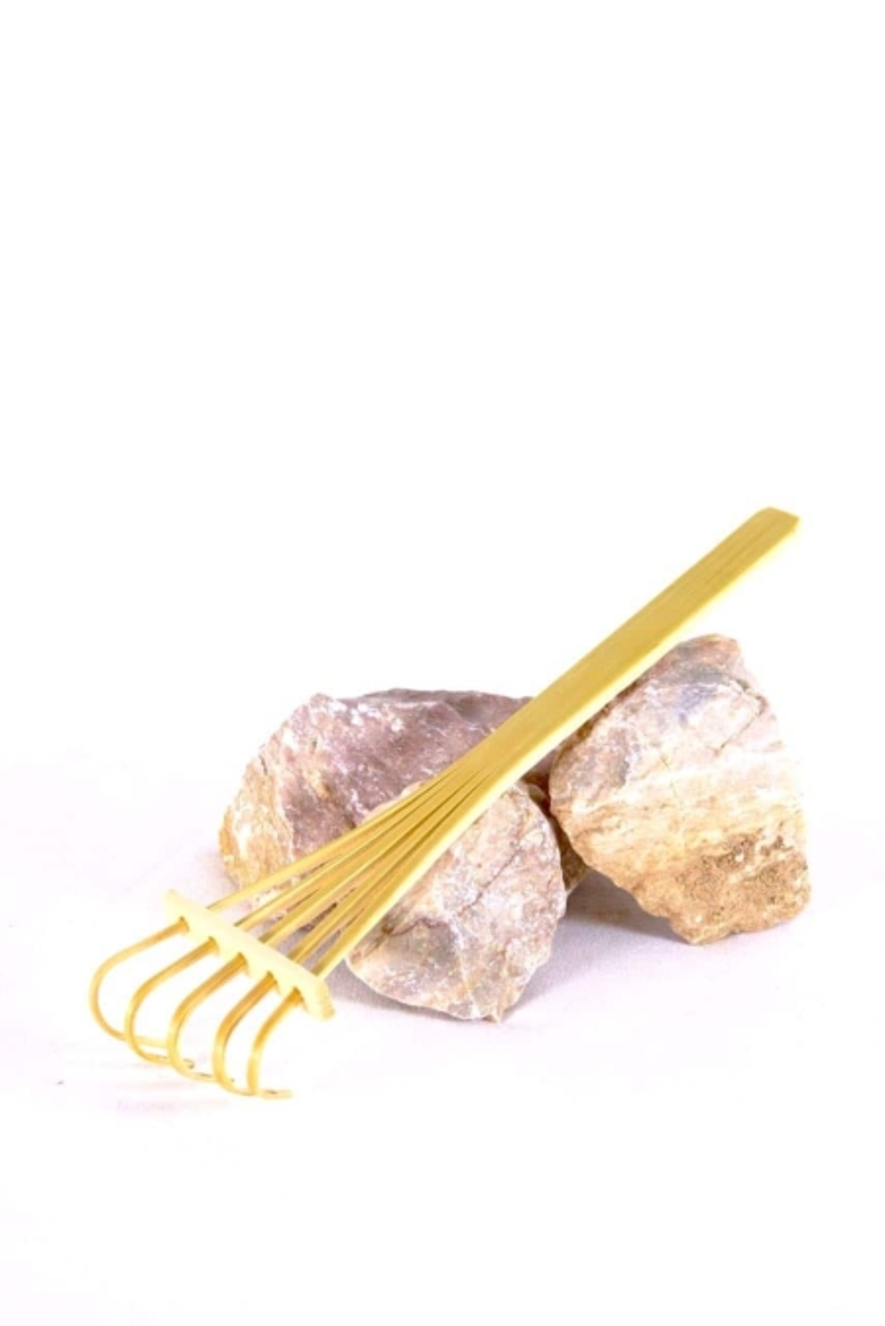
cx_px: 442
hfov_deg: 7.6
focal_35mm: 181
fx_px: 6667
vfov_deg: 11.4
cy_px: 663
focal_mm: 120.6
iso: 800
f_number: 14
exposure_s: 1/20
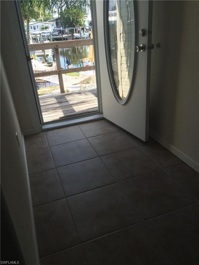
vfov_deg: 61.7
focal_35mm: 29
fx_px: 222
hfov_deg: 48.2
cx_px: 100
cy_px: 132
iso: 32
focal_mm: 4.15
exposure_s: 1/451
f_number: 2.2
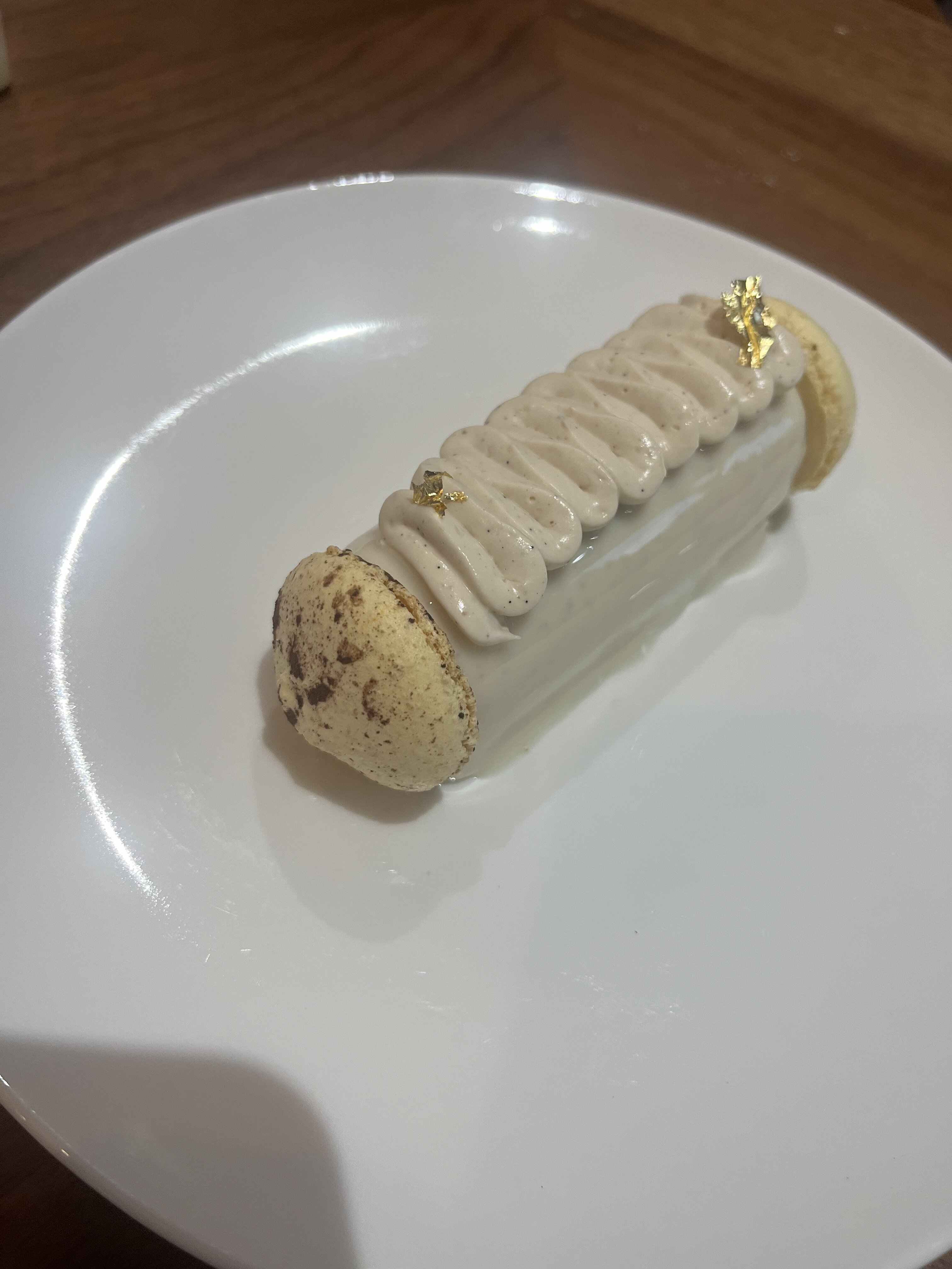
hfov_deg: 53.1
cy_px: 634
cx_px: 476
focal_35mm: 26
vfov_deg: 67.3
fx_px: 953
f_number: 1.6
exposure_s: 1/111
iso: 100
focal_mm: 5.1
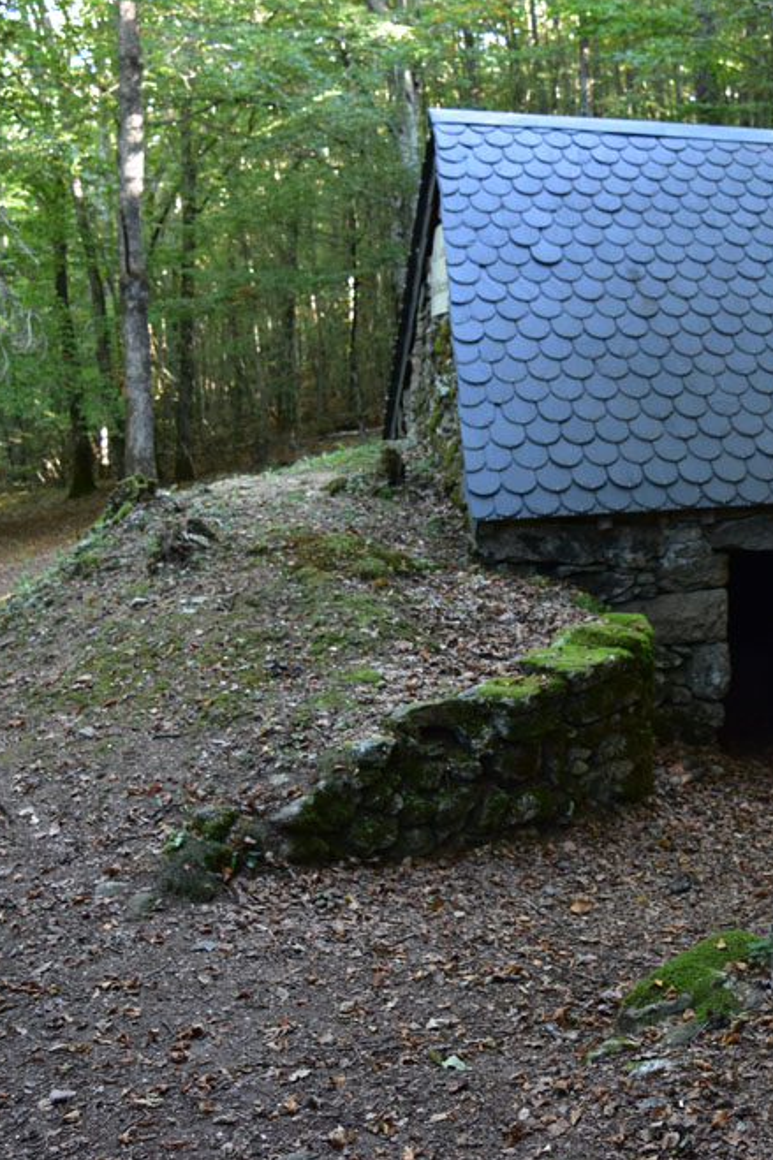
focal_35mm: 41
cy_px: 582
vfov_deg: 47.4
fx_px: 1321
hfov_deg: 32.3
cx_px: 521
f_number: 4
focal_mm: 18
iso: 400
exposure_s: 1/13
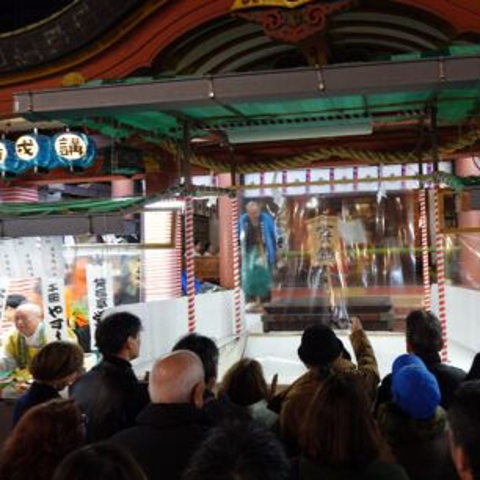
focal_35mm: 24
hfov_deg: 63.1
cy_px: 238
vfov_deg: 65.0
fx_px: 377
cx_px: 326
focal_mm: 6.9
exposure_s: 1/40
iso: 200
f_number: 1.8
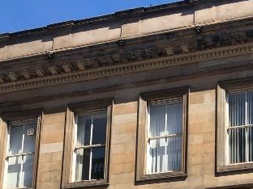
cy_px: 269
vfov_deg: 15.1
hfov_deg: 21.3
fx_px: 672
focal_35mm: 92
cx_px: 136
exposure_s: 1/1312
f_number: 1.8
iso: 20
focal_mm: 3.99
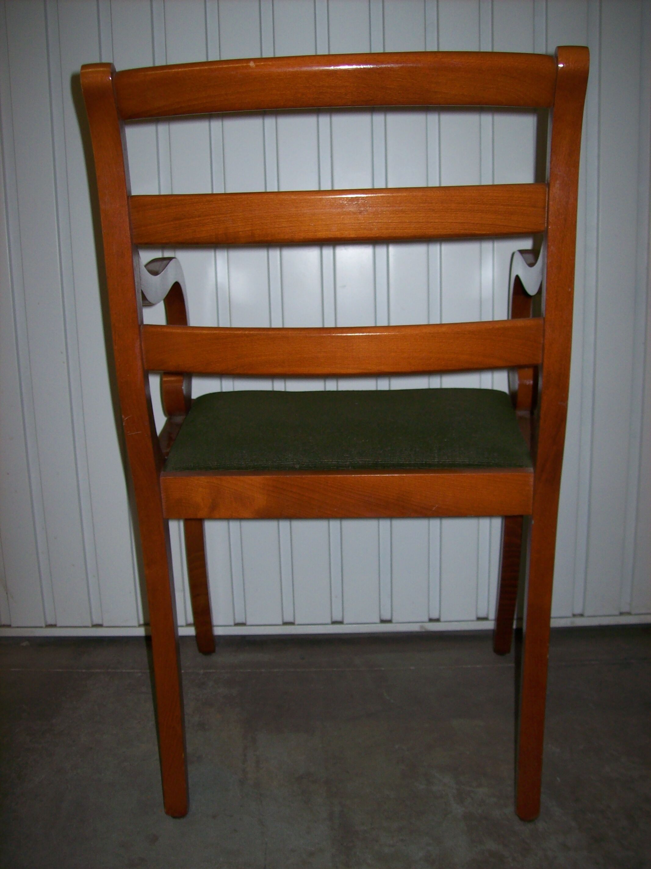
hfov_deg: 39.6
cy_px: 434
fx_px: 903
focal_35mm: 36
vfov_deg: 51.4
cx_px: 326
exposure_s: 1/64
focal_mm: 6
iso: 80
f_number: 2.7
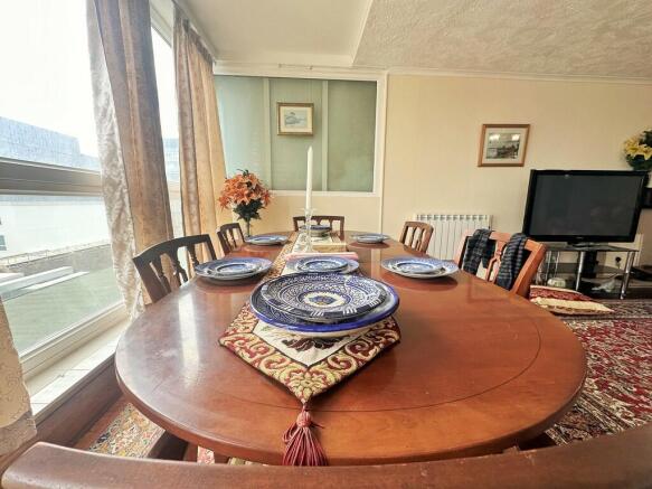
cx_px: 326
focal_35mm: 14
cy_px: 244
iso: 50
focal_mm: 2.22
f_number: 2.2
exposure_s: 1/99
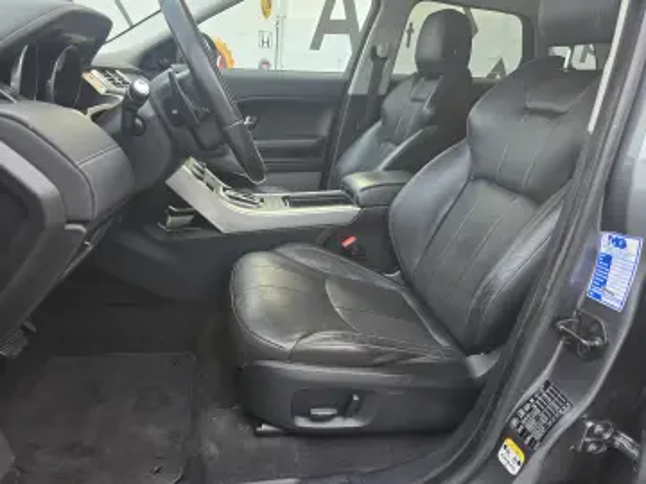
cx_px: 323
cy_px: 242
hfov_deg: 73.9
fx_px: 429
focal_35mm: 23
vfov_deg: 58.9
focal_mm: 6.3
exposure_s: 1/100
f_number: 1.7
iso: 160
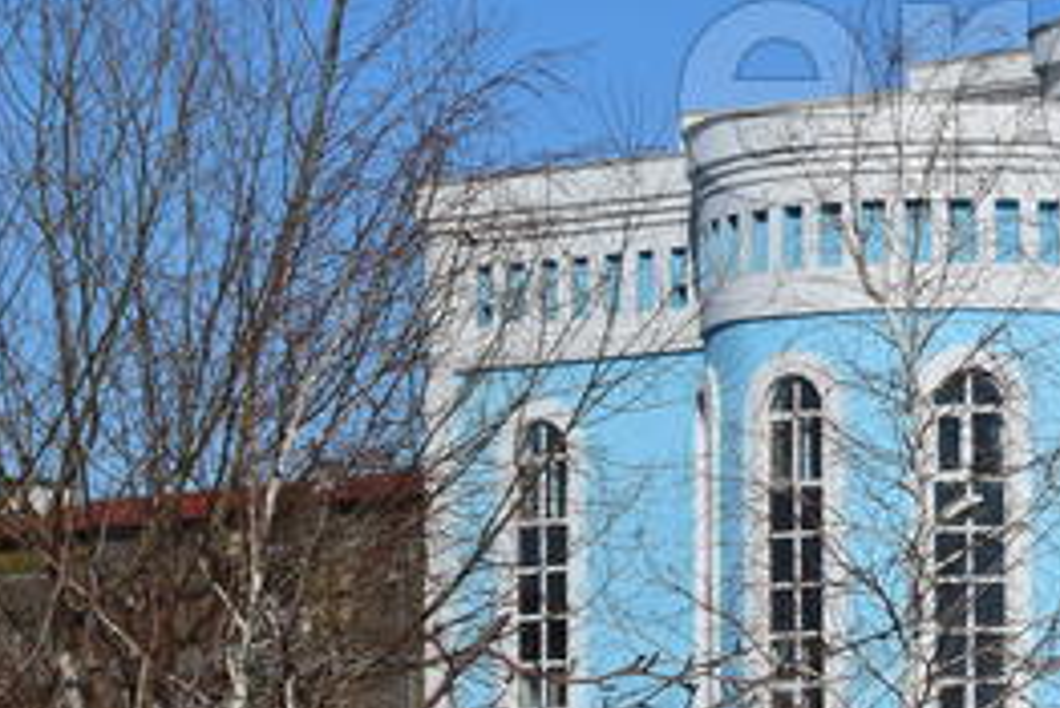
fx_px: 6157
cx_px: 1461
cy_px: 101
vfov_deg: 6.6
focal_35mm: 209
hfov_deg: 9.6
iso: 100
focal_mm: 42
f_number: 11
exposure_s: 1/500
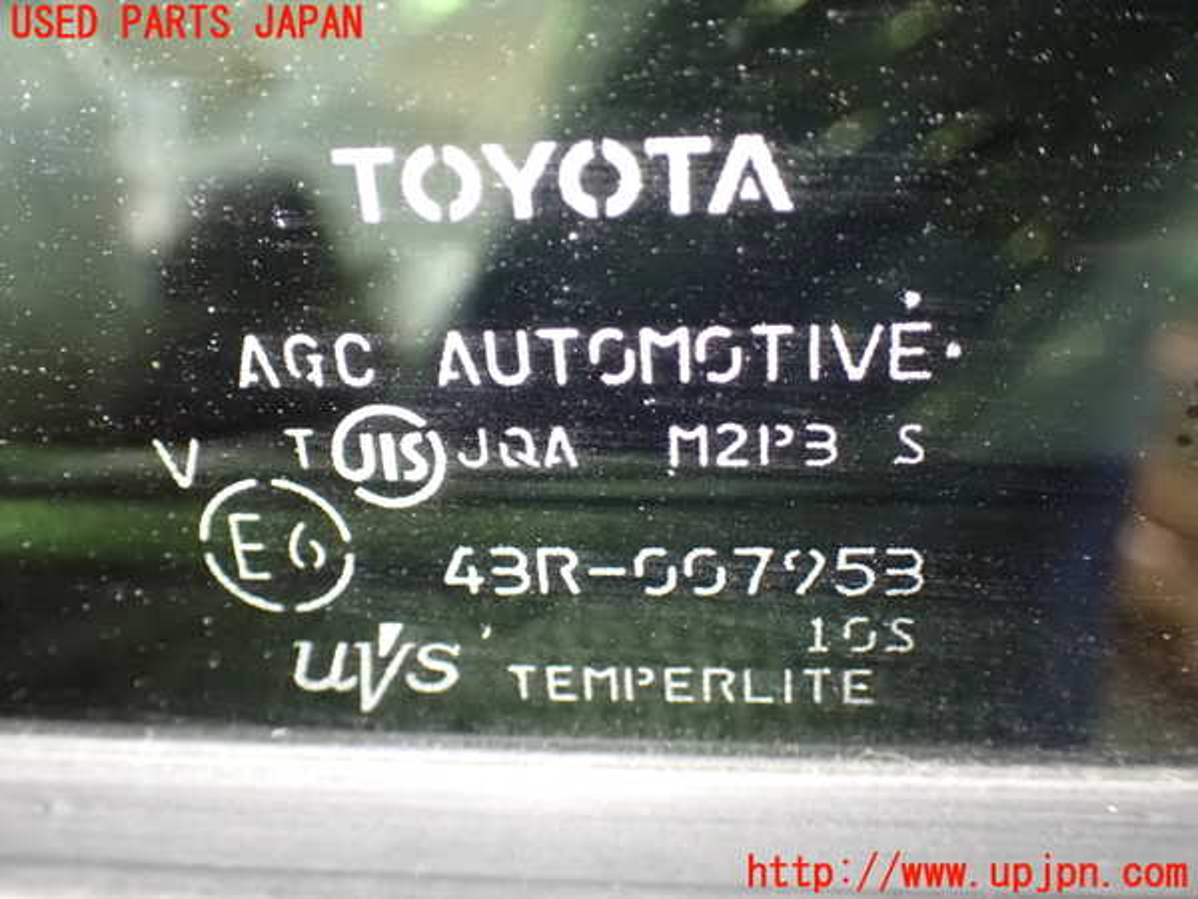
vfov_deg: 37.7
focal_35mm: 38
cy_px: 450
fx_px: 1315
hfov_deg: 49.0
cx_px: 599
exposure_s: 1/25
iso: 1600
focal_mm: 6.83
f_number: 2.7
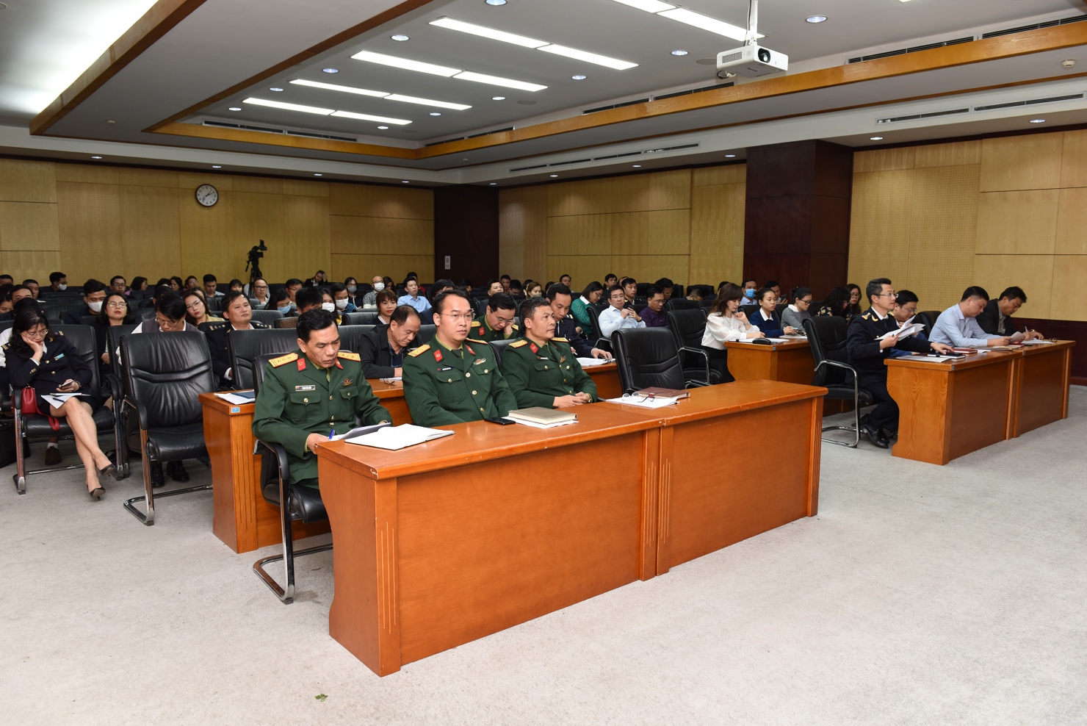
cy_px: 363
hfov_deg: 69.4
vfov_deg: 49.6
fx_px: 785
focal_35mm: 26
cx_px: 544
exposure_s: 1/50
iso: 500
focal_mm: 26
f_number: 5.6
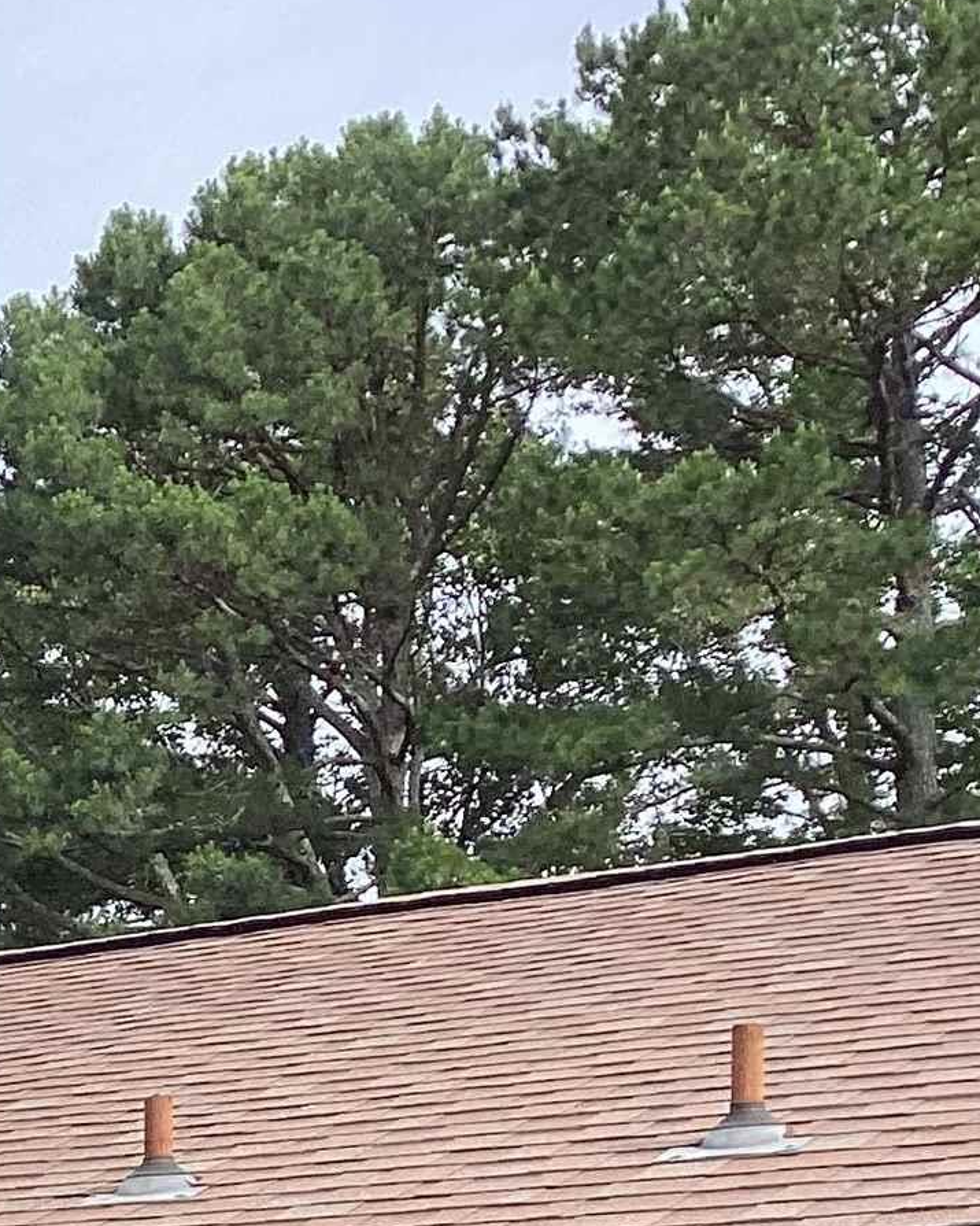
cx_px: -961
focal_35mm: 104
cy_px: 1517
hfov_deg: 12.9
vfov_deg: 17.5
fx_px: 3771
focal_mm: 3.3
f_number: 2.4
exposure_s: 1/799
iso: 25
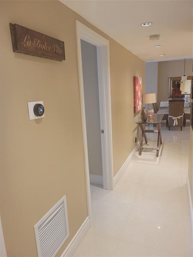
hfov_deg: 53.1
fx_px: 193
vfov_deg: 67.3
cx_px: 96
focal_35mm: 26
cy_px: 128
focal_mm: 5.4
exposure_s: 1/60
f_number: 1.8
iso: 200
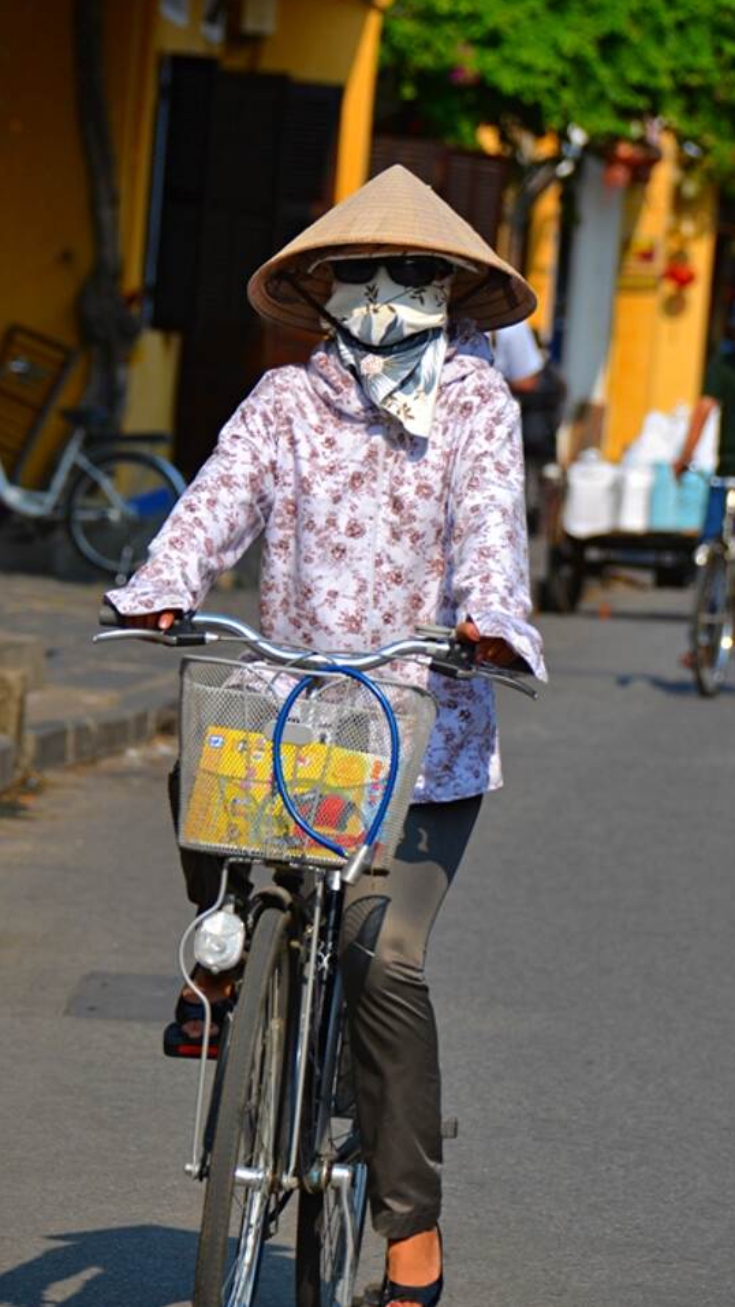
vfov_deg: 8.3
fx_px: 8993
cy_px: 659
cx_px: 313
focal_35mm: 260
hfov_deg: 4.7
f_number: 5.6
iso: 125
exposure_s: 1/500
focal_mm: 135
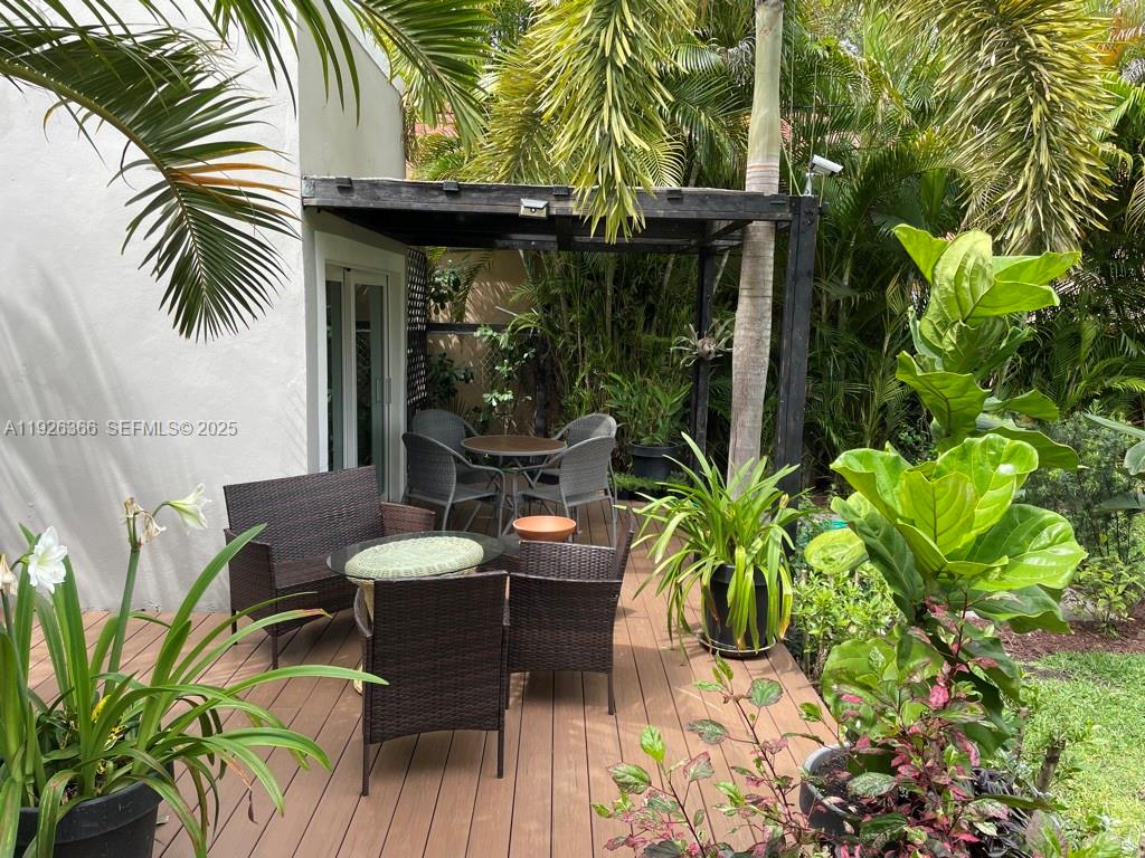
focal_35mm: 26
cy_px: 429
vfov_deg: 53.1
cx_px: 572
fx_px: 860
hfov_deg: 67.3
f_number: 1.6
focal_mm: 4.2
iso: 32
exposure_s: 1/711
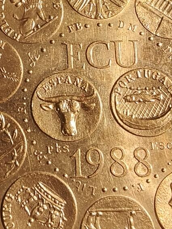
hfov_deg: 20.1
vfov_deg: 26.0
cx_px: 111
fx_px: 484
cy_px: 195
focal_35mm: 73
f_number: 2
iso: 125
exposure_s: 1/100
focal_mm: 2.32
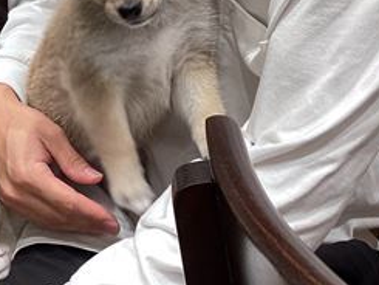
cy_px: 90
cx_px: 48
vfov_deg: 19.3
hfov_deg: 25.0
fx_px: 833
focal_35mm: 76
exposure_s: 1/50
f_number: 2.4
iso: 64
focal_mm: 3.3
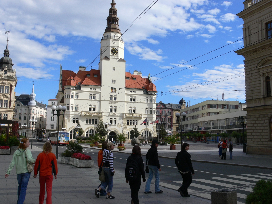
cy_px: 102
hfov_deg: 52.6
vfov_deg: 40.7
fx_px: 275
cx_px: 136
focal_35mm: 35
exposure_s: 1/500
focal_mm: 7.4
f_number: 6.3
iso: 100
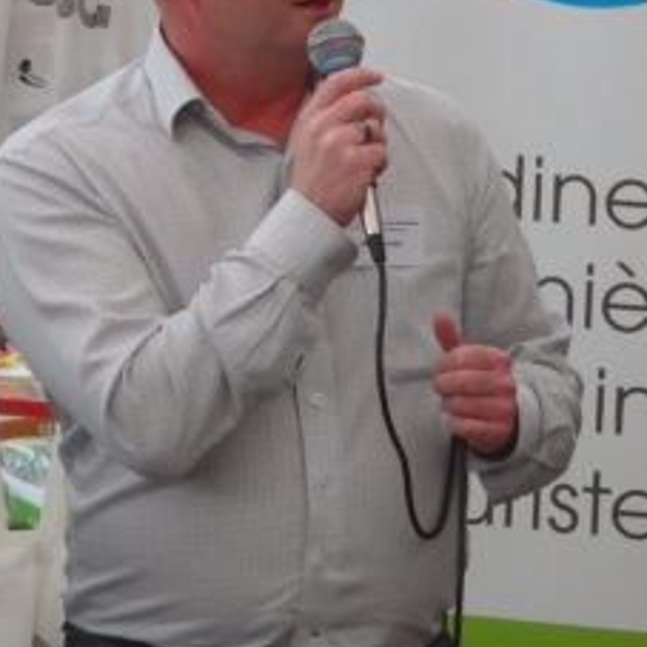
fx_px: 6069
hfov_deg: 6.1
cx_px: 497
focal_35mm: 287
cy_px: -19
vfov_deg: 6.1
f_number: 5.5
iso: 1600
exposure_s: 1/125
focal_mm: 27.5
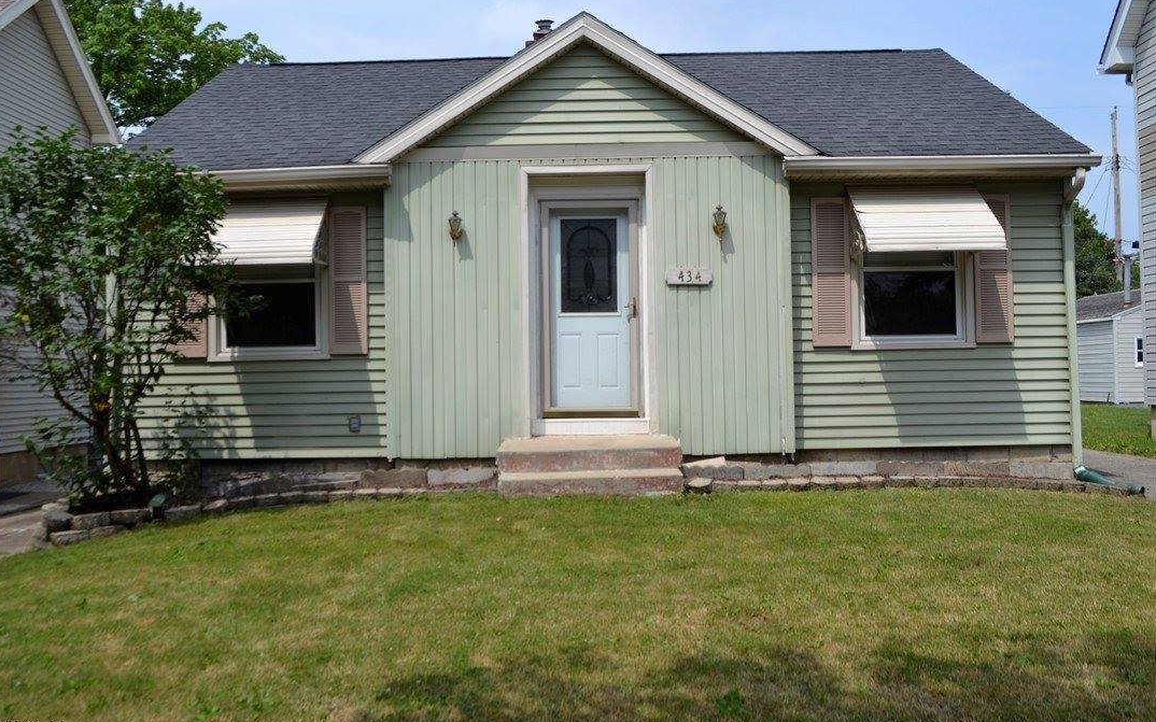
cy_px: 358
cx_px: 573
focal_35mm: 34
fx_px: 1071
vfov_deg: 37.3
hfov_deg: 56.7
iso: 100
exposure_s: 1/250
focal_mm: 22
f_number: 8
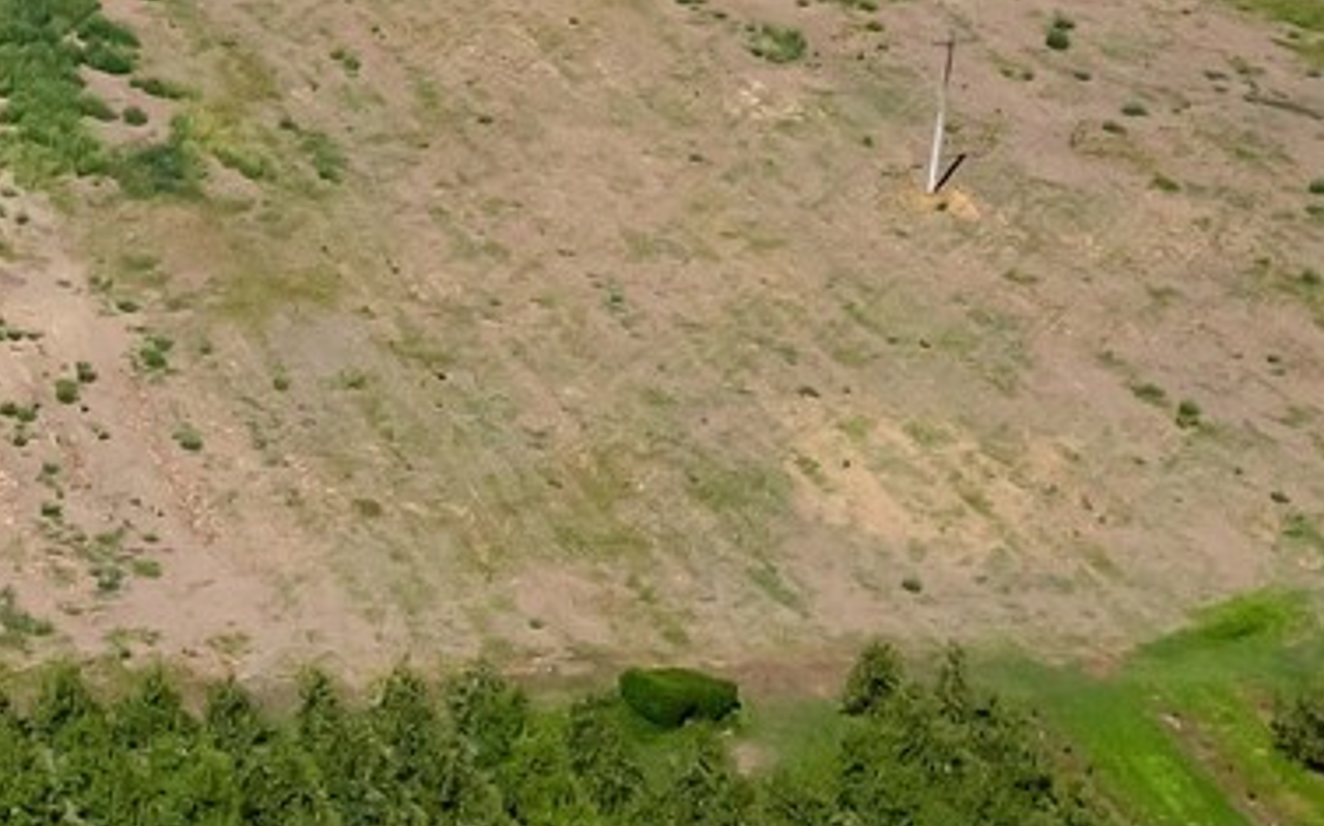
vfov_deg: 12.1
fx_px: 3642
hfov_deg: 18.0
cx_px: -750
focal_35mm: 101
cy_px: -520
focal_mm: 8.38
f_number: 2.8
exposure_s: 1/8000
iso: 100
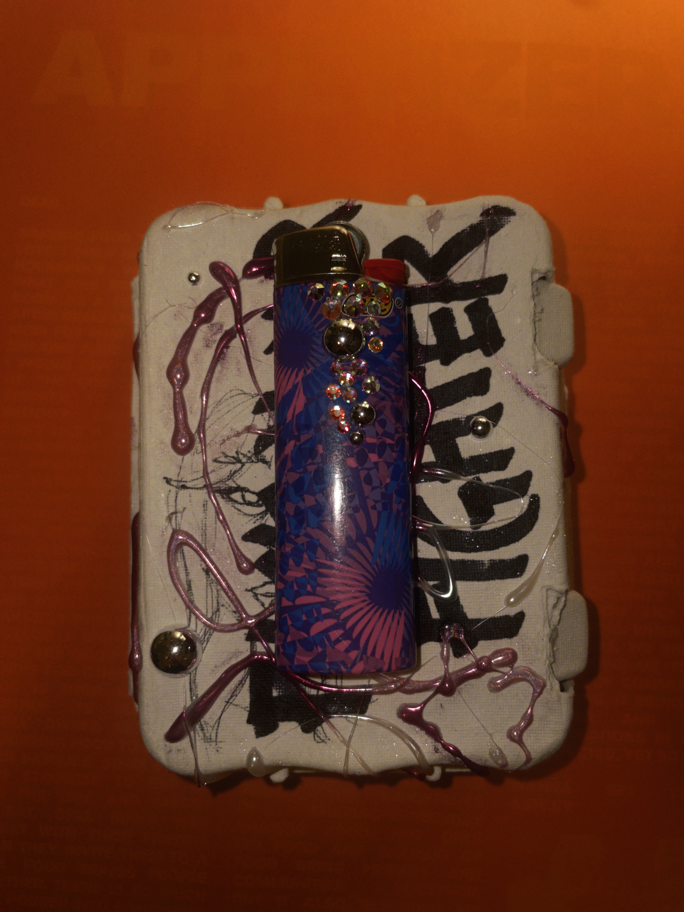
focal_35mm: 26
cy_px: 456
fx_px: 685
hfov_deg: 53.1
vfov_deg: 67.3
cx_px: 342
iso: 32
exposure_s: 1/79
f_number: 1.6
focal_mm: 4.2
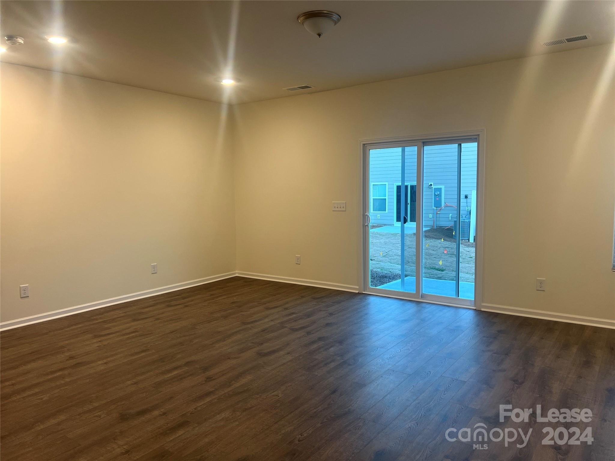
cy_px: 230
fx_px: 462
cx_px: 308
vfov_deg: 53.1
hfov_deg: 67.3
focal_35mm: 26
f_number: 1.5
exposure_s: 1/60
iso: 80
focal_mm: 5.7
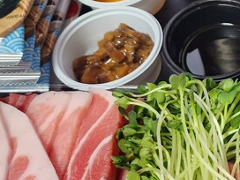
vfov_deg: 19.3
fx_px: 527
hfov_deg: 22.9
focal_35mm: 76
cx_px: 311
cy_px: 45
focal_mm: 6.4
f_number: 1.8
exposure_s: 1/120
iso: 320
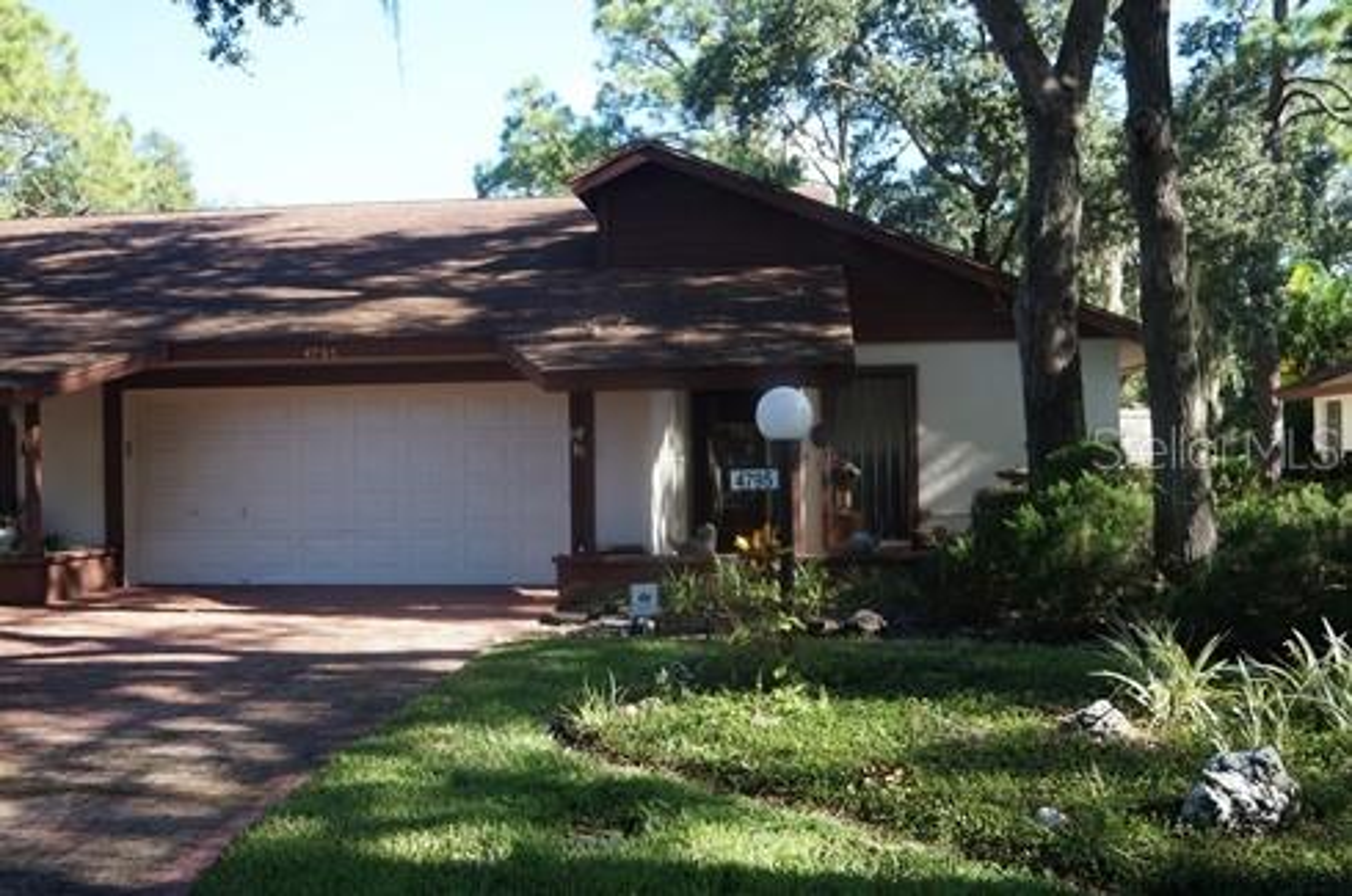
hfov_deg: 53.2
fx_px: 1350
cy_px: 448
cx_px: 676
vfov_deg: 36.8
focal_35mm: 36
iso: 100
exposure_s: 1/160
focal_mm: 24
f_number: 4
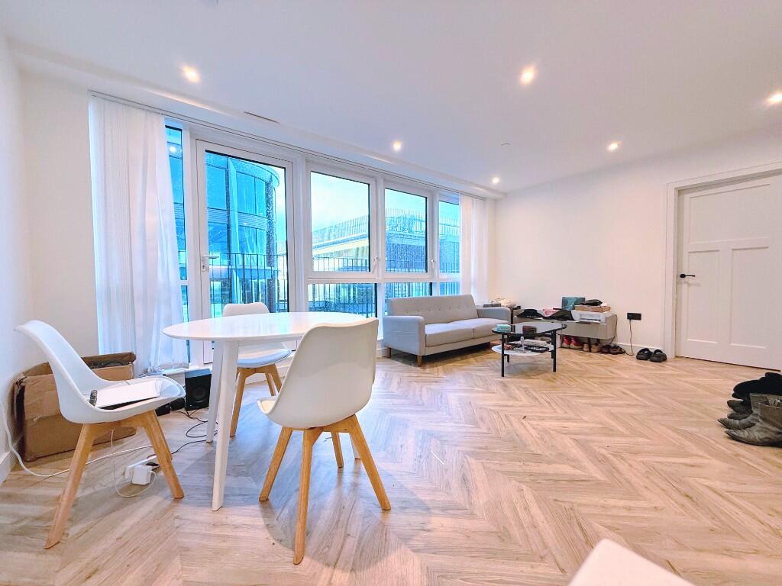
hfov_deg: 102.1
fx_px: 316
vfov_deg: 85.7
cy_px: 293
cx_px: 391
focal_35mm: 14
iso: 200
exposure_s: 1/100
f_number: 2.2
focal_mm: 2.22
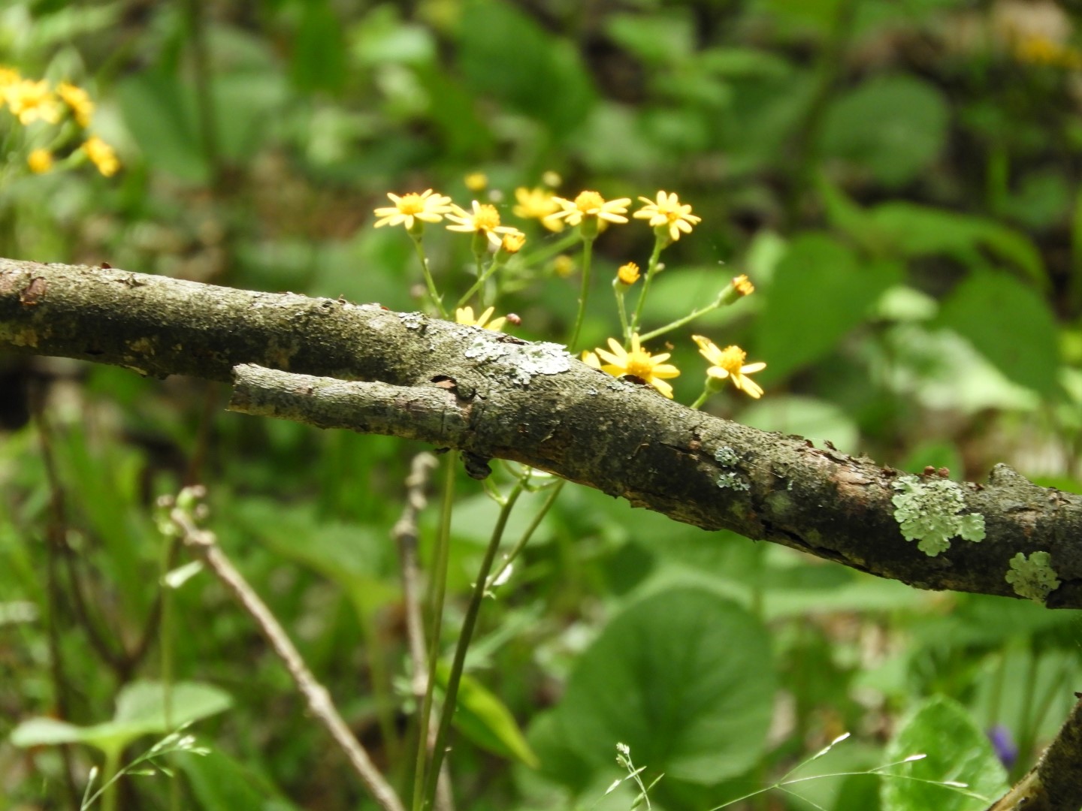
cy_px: 406
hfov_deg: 3.1
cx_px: 541
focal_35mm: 650
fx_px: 20317
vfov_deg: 2.3
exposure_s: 1/250
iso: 320
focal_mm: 116.5
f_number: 5.6
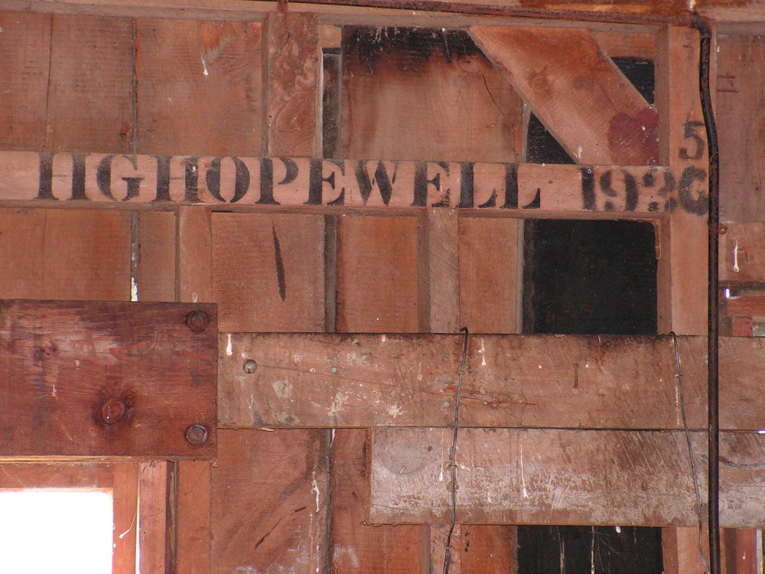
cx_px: 382
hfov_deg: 14.5
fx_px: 3006
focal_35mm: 136
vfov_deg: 10.9
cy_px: 287
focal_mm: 22.8
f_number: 3.4
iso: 200
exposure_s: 1/160
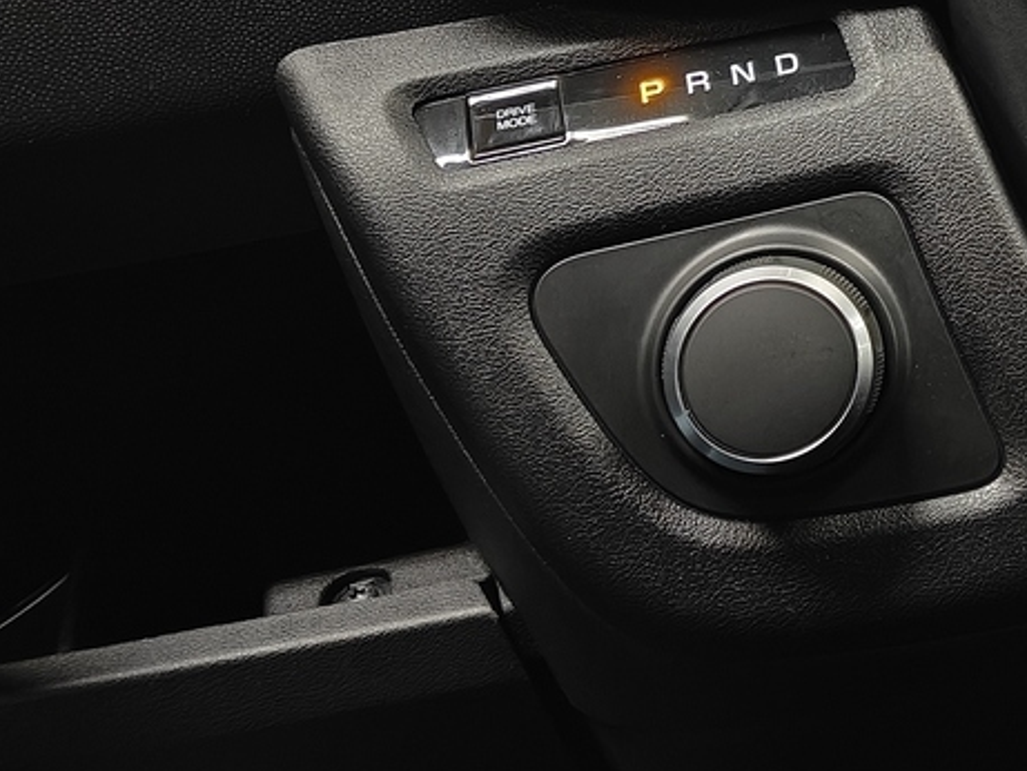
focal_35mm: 75
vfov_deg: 18.7
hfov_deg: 23.3
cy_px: -116
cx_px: 1303
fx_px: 2226
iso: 1600
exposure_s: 1/33
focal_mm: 5.59
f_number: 1.8
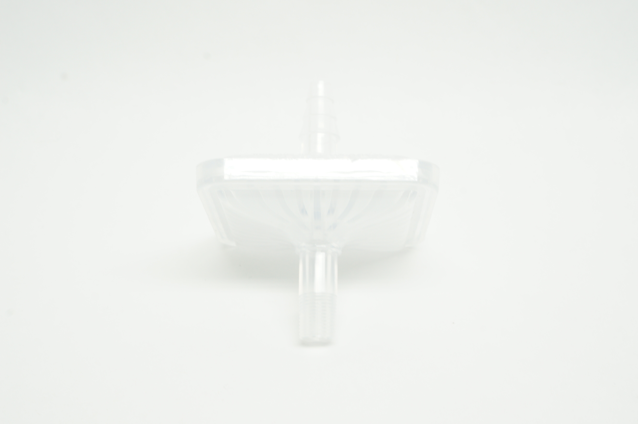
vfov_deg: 25.0
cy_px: 212
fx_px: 956
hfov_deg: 36.9
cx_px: 319
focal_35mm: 54
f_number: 13
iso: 400
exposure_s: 1/13
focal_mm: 36
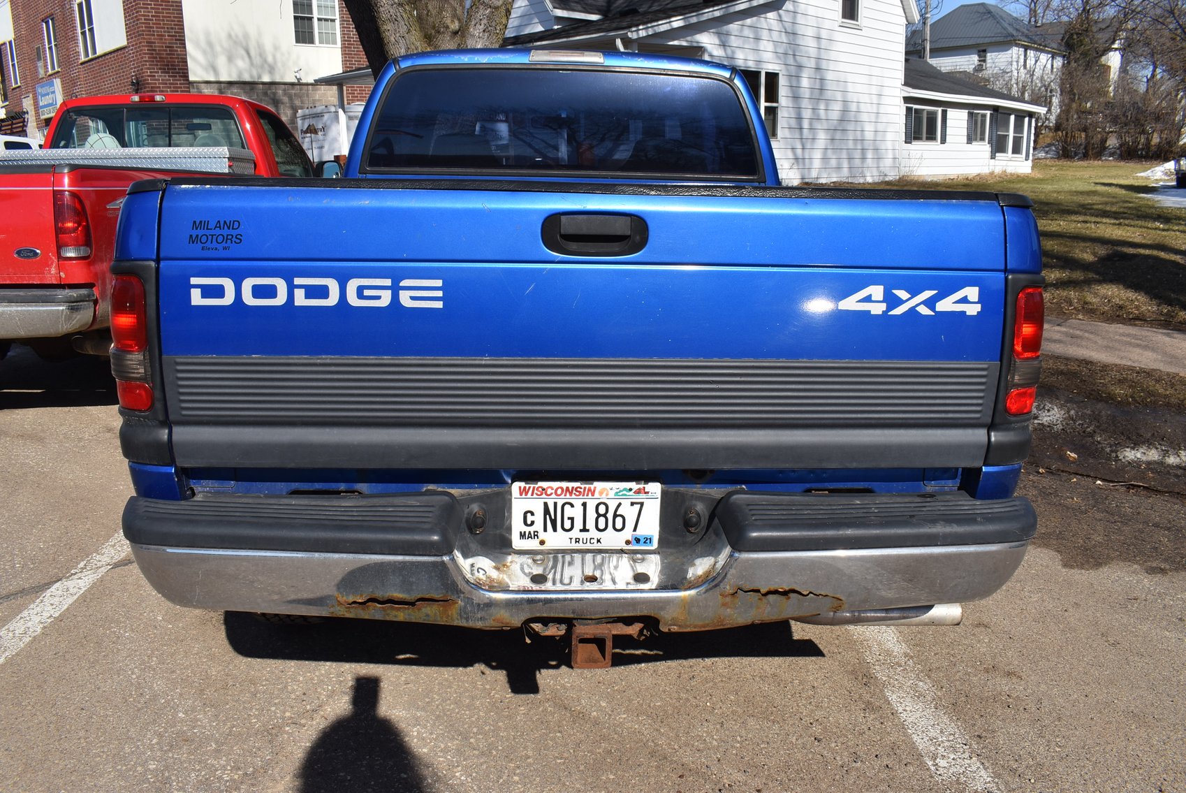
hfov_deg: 67.3
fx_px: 890
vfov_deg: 48.0
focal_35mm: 27
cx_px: 593
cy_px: 396
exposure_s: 1/200
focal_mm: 18
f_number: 11
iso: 100
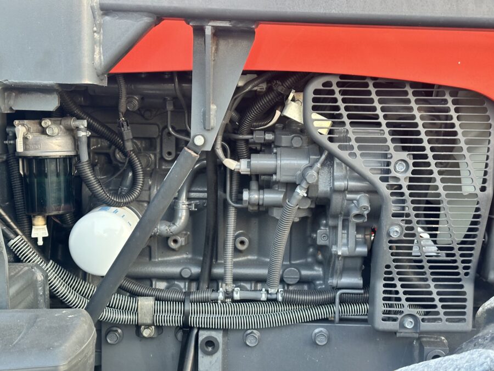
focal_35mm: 48
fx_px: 685
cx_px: 247
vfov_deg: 30.3
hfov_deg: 39.7
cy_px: 186
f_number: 1.78
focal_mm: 6.86
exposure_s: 1/51
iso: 250
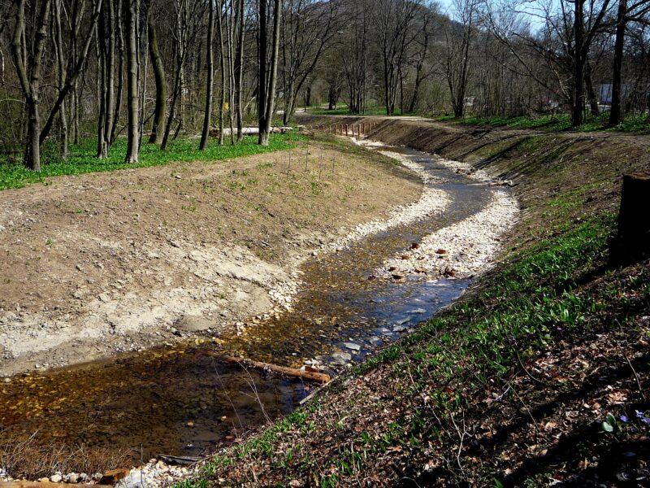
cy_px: 244
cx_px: 325
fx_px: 676
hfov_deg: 51.4
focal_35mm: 36
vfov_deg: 39.7
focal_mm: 5.2
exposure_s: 1/400
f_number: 4
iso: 100
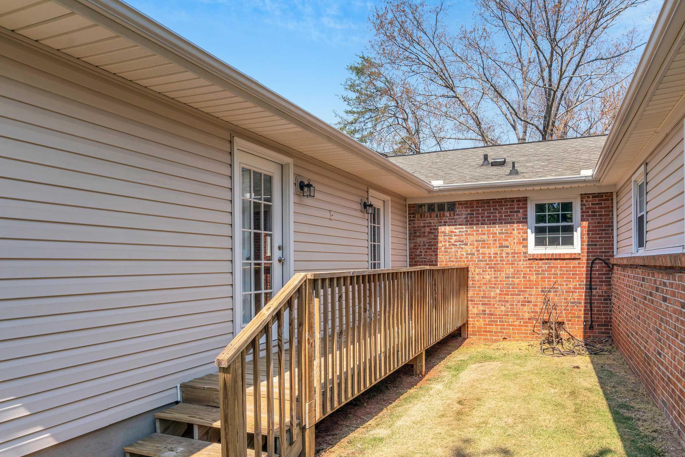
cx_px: 383
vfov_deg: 54.7
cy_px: 277
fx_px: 438
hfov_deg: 75.8
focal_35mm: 23
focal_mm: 16
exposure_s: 1/320
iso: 320
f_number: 9
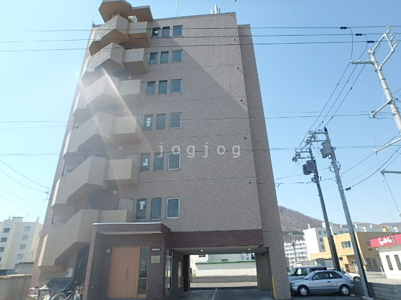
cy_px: 150
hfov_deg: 79.0
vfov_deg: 63.4
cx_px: 200
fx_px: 243
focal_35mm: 21
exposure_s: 1/640
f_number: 3.5
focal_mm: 3.7
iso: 125
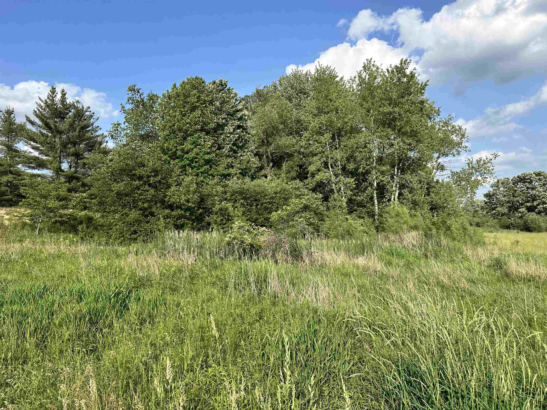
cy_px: 205
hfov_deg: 71.6
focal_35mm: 24
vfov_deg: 56.8
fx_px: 379
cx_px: 274
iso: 80
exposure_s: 1/4545
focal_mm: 6.86
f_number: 1.78
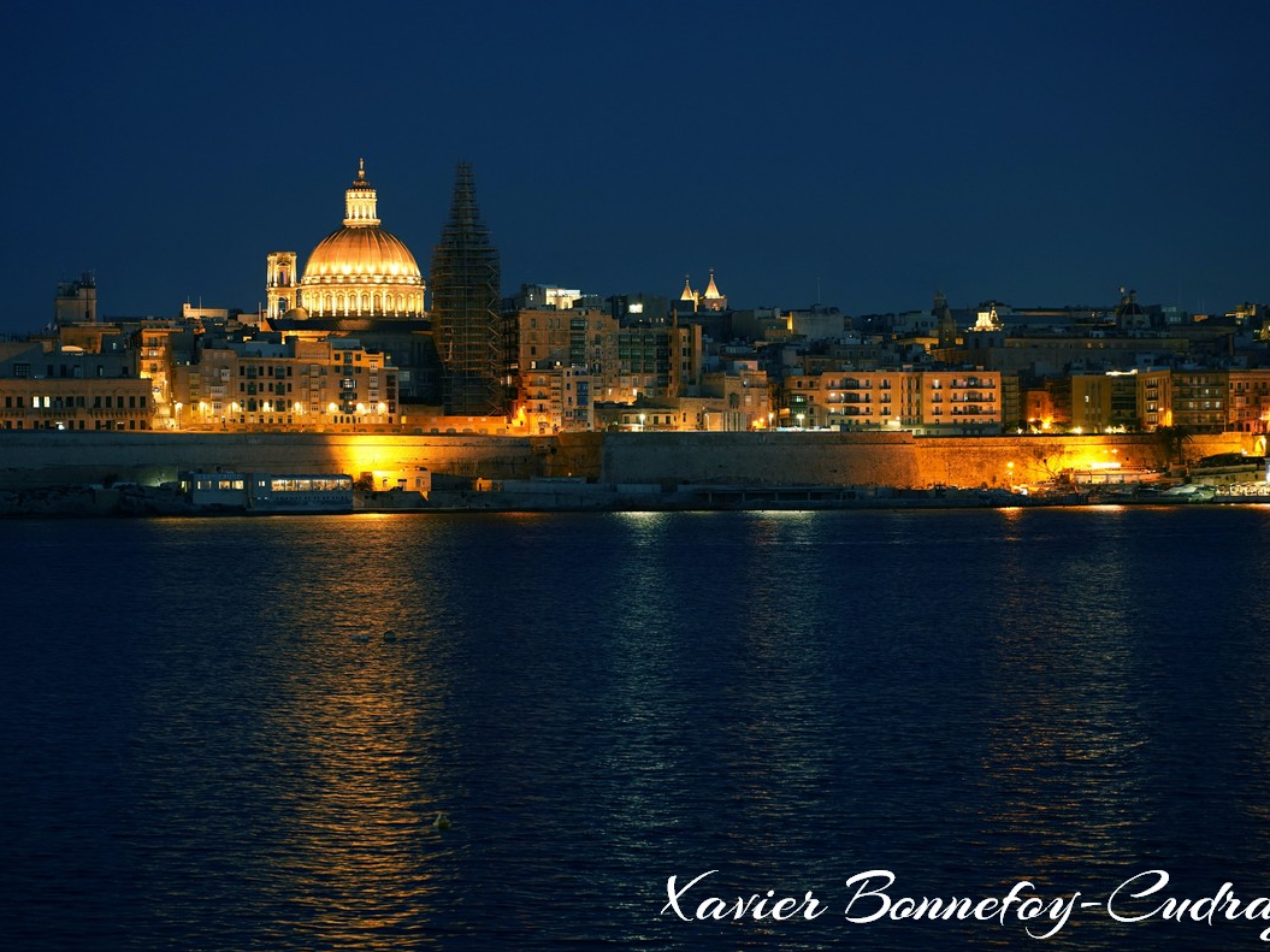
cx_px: 602
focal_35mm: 82
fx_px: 3008
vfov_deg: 18.0
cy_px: 472
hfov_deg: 23.8
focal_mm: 75
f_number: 4
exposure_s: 1/5
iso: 1600
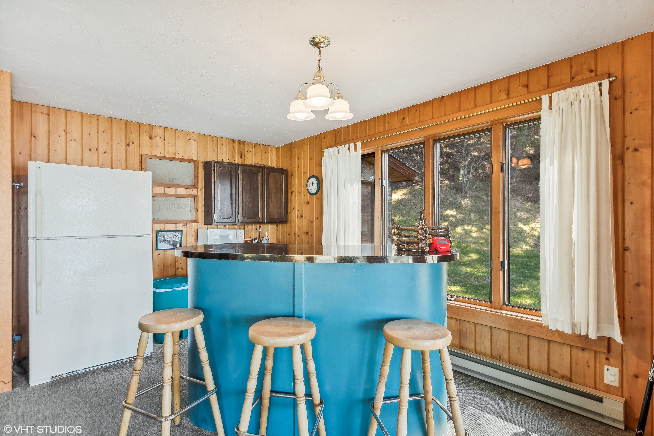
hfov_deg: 93.3
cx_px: 327
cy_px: 218
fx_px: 309
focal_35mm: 17
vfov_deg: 70.4
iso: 200
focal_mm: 11.5
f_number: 6.3
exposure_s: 1/15
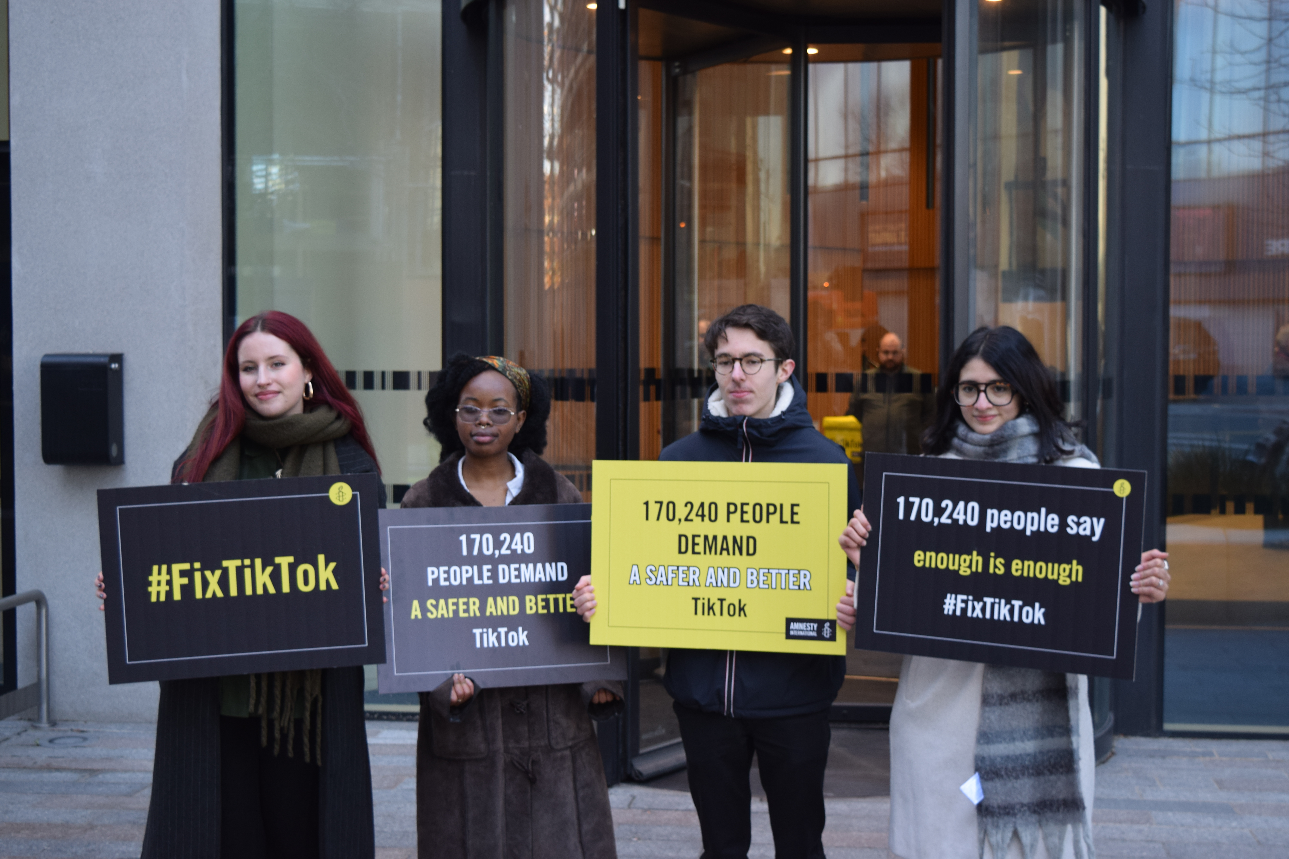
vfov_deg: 25.1
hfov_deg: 36.9
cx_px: 644
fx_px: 1933
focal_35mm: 54
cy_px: 430
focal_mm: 36
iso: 400
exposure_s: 1/100
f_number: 5
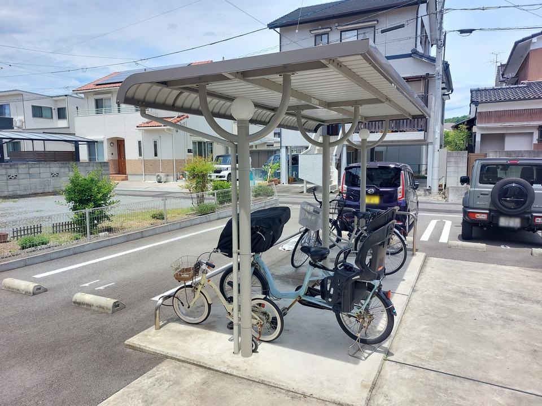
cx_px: 271
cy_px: 203
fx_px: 376
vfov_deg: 56.8
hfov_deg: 71.6
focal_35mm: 24
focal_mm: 5.23
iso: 25
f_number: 1.8
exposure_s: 1/467
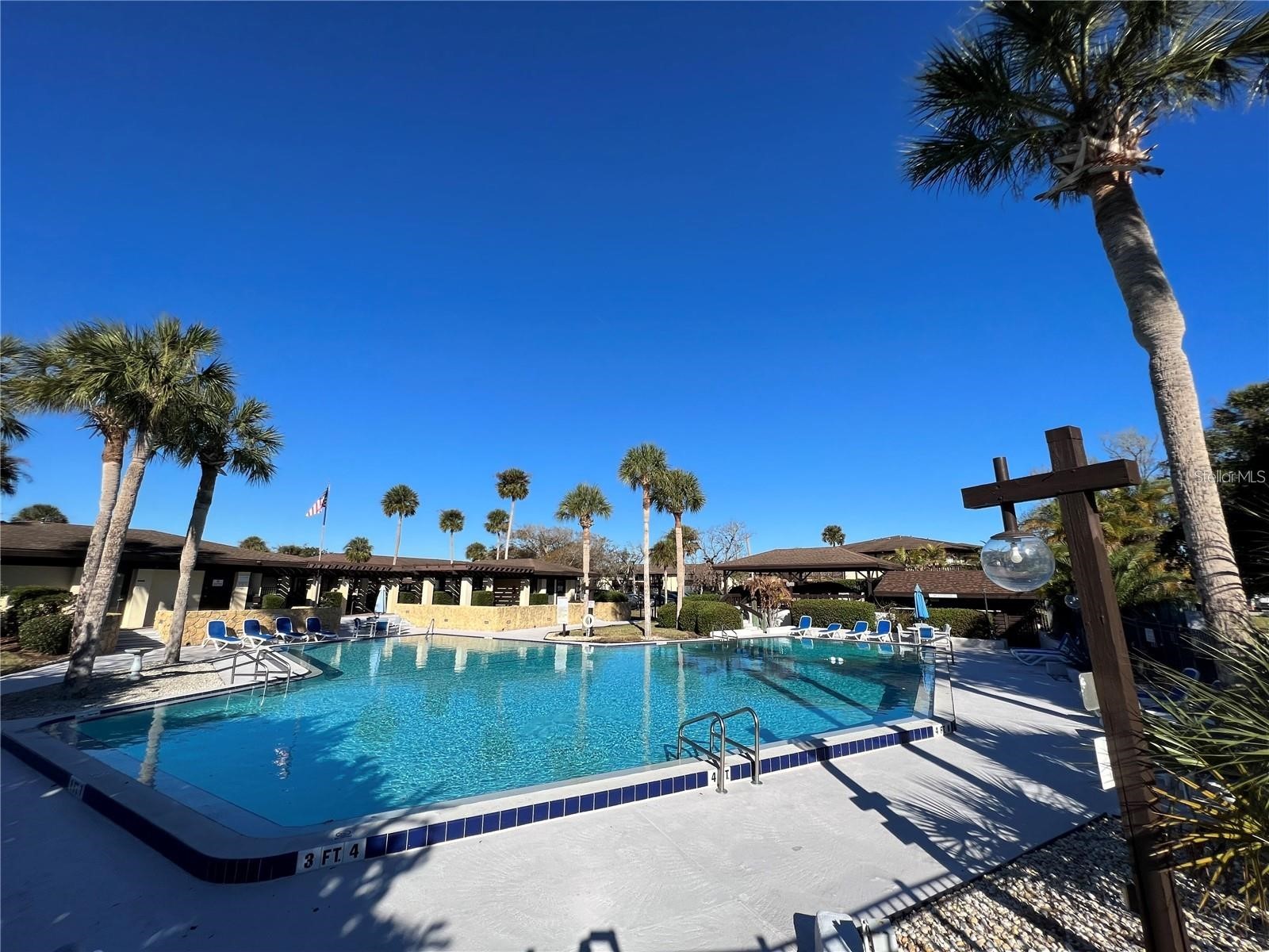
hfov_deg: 106.2
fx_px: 477
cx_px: 634
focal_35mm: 13
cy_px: 476
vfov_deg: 89.9
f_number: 1.8
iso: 32
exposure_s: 1/2179
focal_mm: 1.57
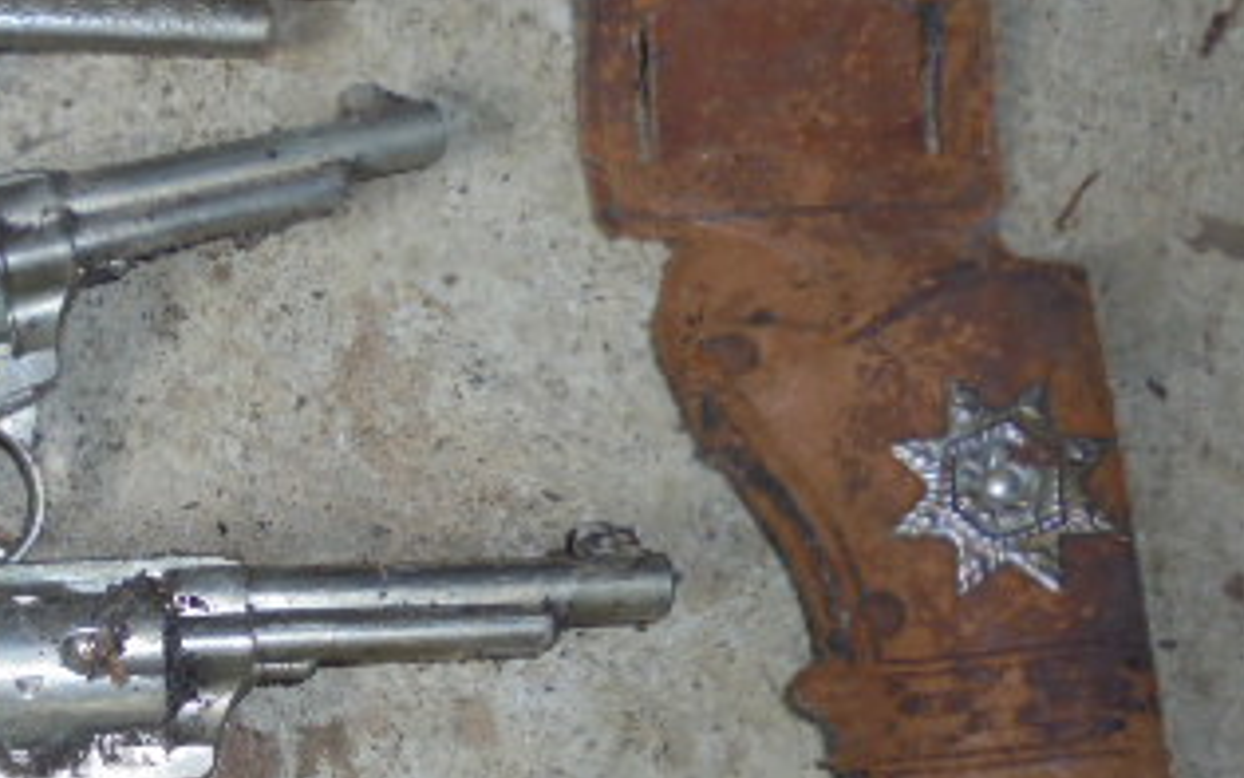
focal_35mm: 56
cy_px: 628
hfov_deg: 34.8
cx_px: 197
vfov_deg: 22.8
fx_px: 1899
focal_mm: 4.6
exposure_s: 1/30
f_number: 3.5
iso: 100
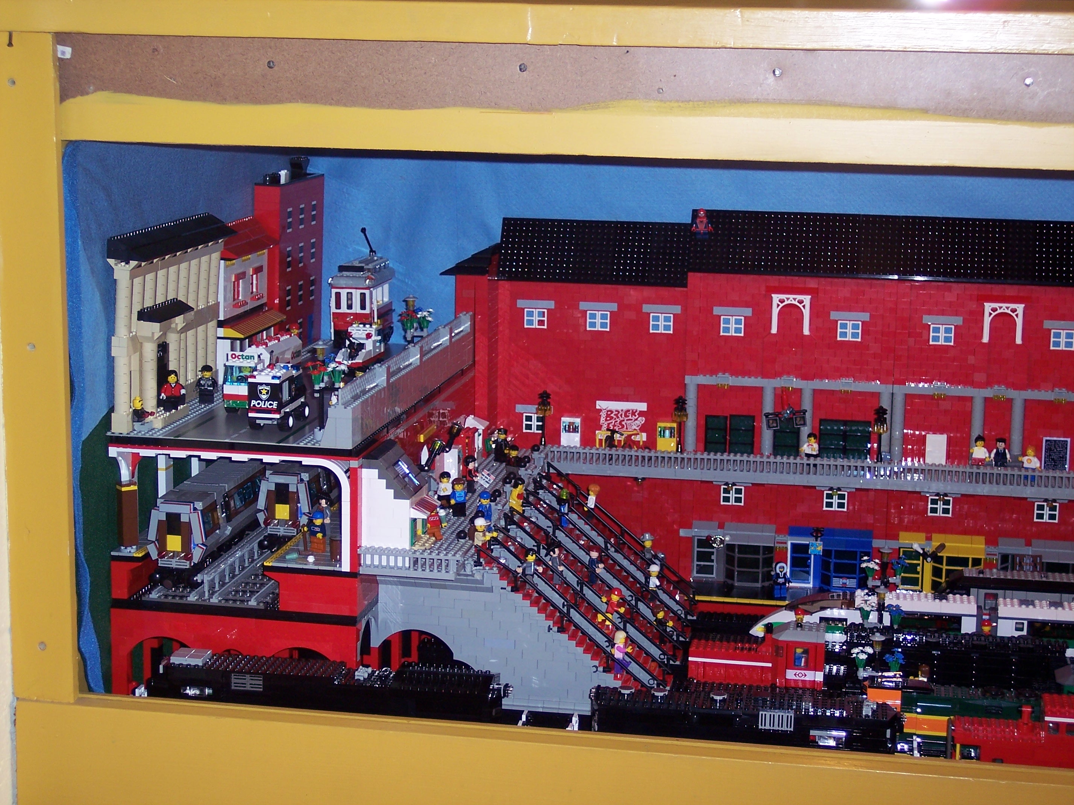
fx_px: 2017
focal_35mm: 65
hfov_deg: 29.8
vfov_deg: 22.6
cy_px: 402
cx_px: 537
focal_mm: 13.3
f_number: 3.4
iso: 100
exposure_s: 1/90
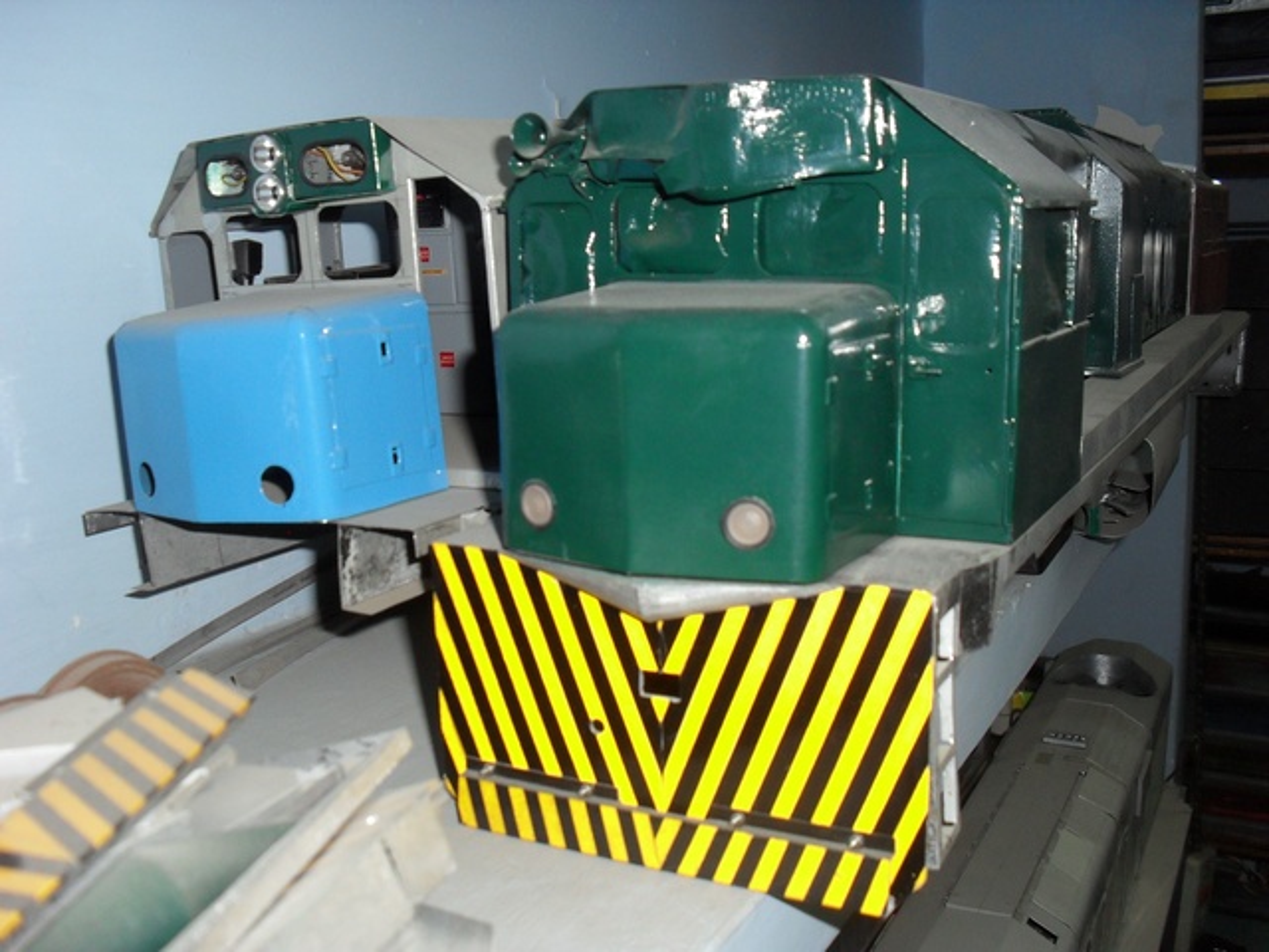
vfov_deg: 40.7
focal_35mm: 35
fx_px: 1283
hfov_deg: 52.6
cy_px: 476
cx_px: 634
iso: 200
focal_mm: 6.3
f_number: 3.2
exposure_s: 1/45
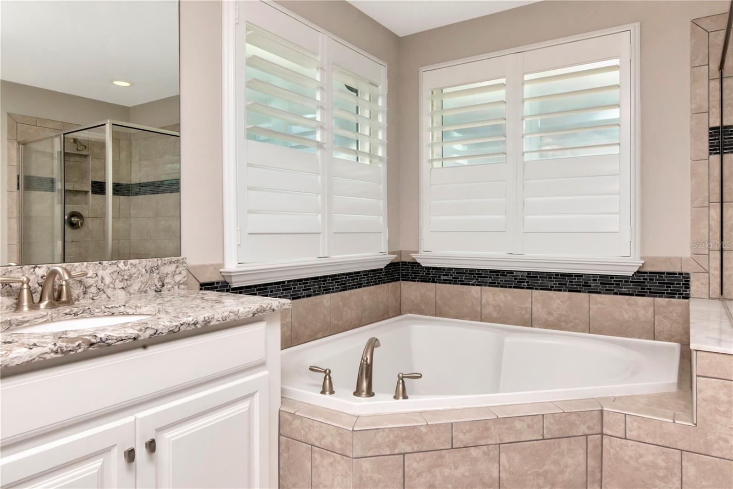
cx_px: 366
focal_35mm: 21
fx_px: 427
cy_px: 244
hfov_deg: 81.2
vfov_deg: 59.5
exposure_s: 1/200
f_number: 22
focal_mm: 14
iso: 1250
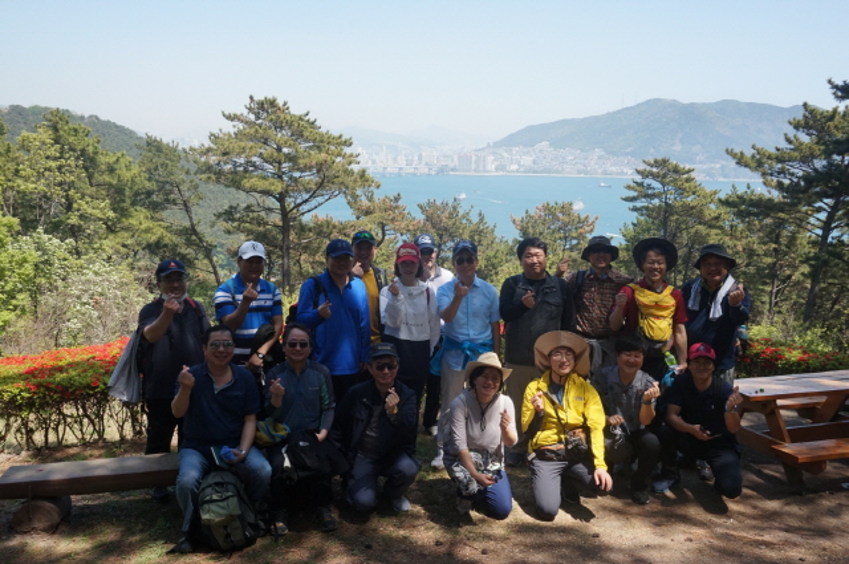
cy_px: 282
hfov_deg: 59.6
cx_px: 424
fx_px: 742
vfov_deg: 41.6
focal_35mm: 32
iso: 400
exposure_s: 1/320
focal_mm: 21
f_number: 11
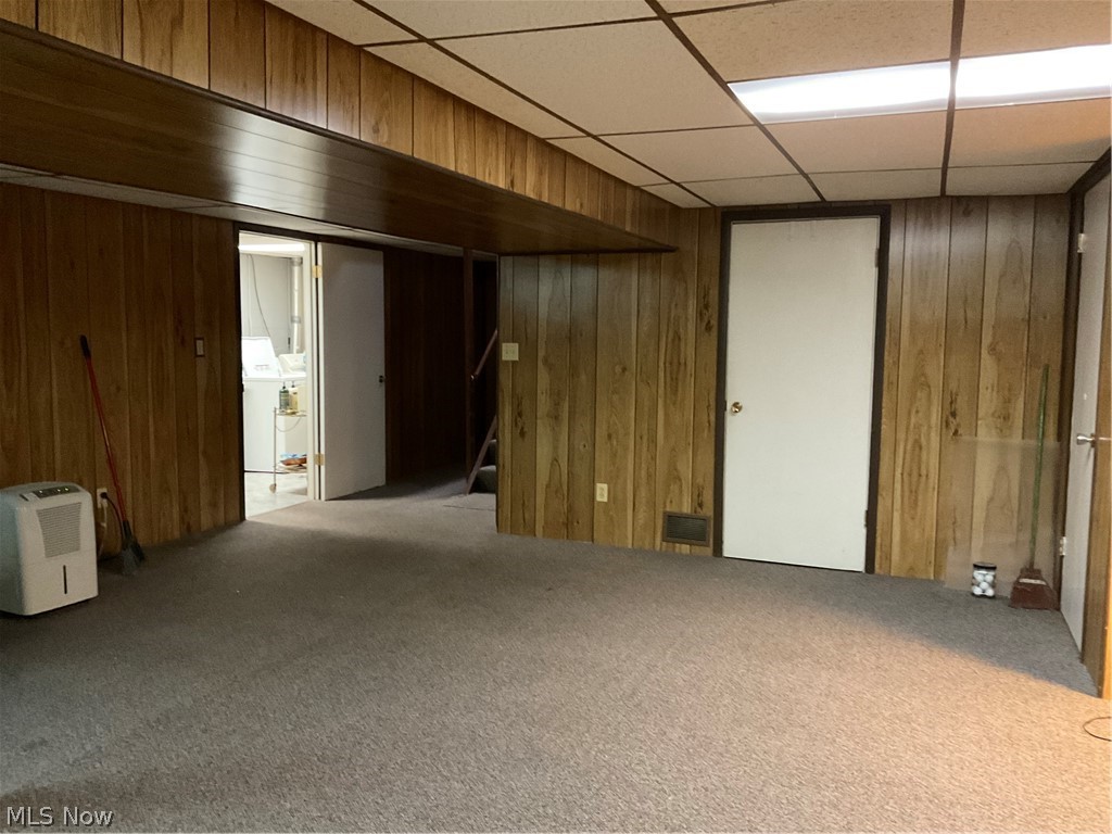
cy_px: 417
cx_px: 556
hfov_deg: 61.7
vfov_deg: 48.2
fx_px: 932
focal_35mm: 29
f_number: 1.8
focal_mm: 3
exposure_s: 1/30
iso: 500
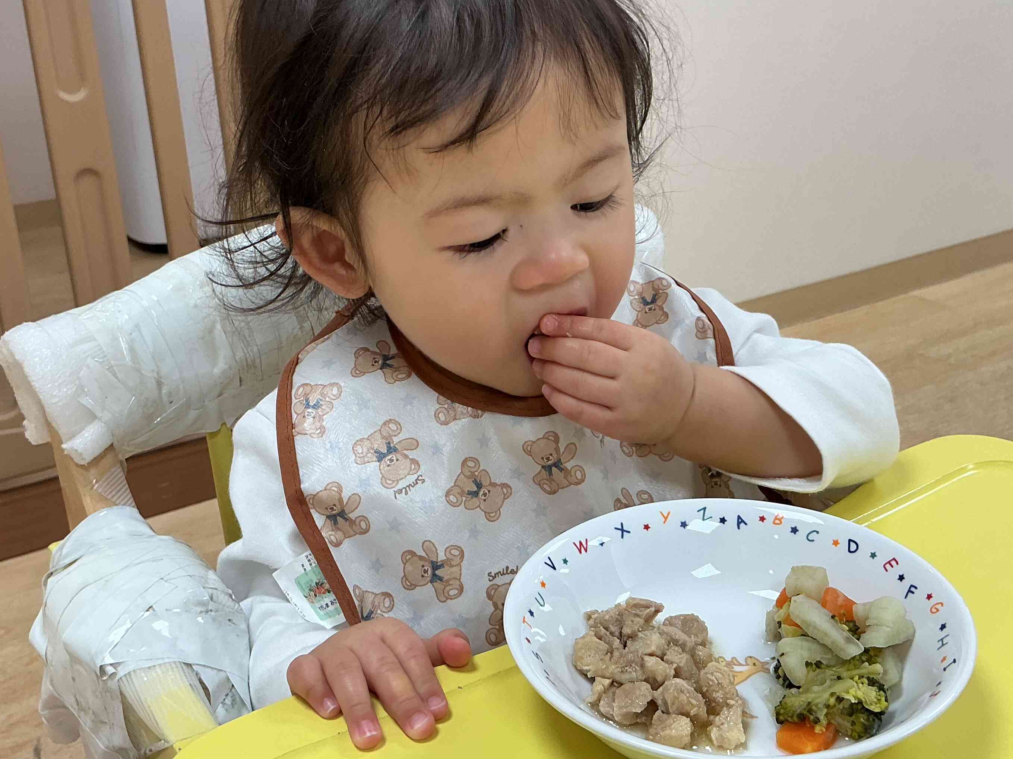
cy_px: 331
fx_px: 1258
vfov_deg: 33.6
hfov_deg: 43.8
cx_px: 531
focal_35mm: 43
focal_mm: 3
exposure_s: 1/120
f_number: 1.8
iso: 32
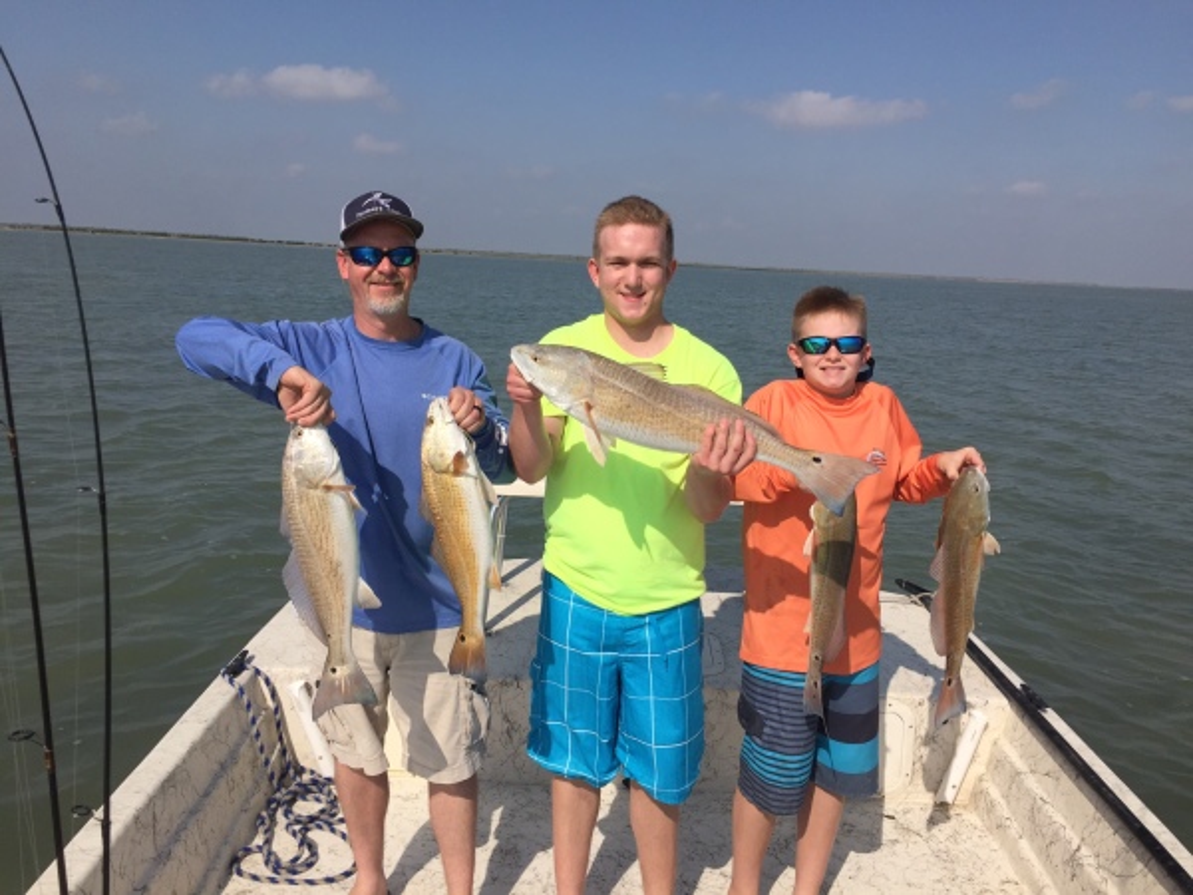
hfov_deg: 61.7
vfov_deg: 48.2
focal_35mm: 29
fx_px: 999
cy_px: 448
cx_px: 596
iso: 32
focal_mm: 4.15
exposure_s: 1/5650
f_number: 2.2
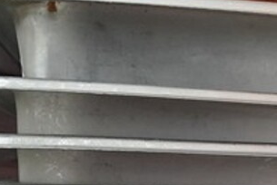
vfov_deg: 17.2
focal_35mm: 72
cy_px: 273
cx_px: 213
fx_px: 555
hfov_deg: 27.6
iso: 640
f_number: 1.5
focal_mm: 4.3
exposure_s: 1/30
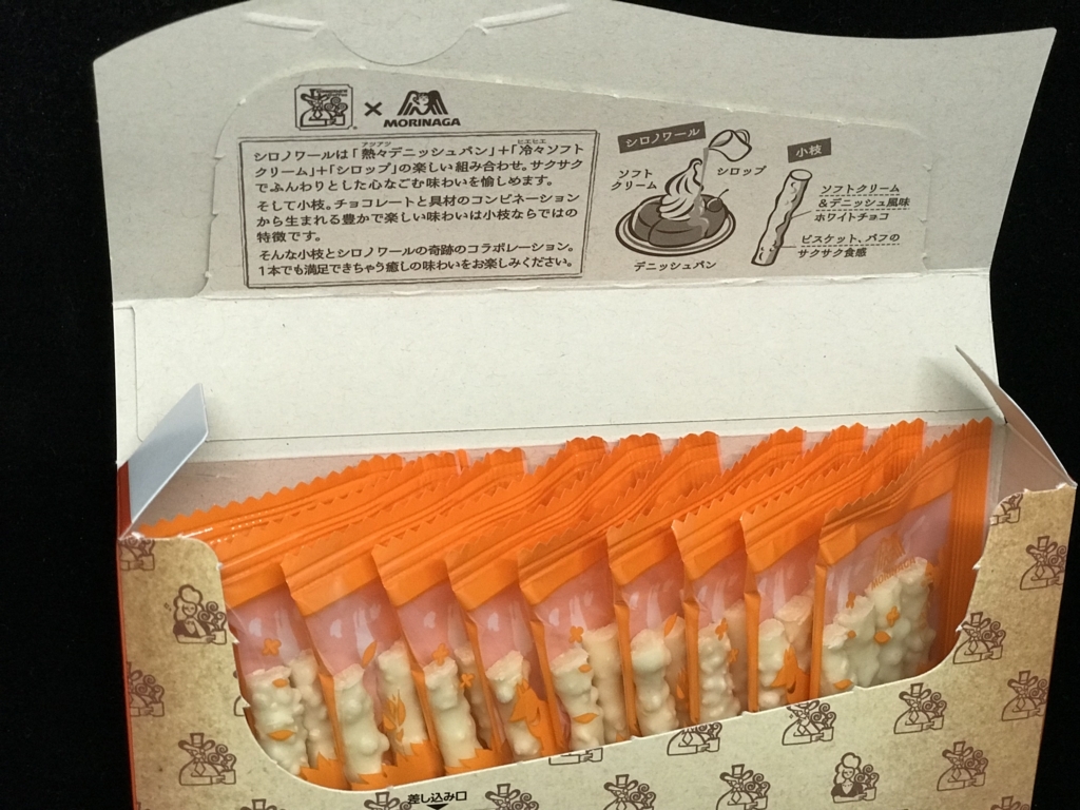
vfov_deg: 25.7
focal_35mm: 57
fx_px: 1778
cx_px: 540
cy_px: 405
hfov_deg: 33.8
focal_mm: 6.6
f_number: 2.8
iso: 320
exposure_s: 1/50
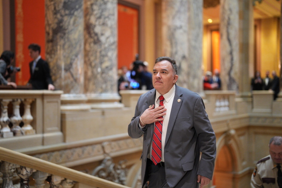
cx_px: 139
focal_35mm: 51
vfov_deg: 26.5
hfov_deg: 38.9
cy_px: 95
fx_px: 399
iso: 1600
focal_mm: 50
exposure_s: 1/250
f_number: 1.2
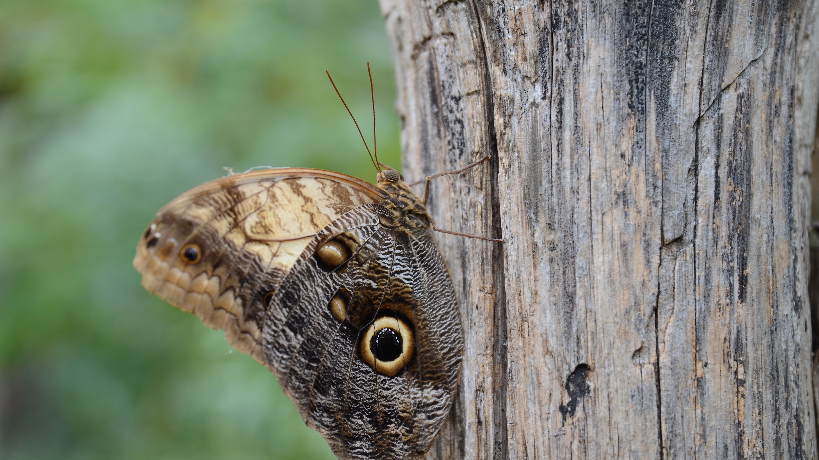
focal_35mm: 92
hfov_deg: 23.2
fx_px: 1998
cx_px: 410
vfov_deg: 13.2
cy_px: 247
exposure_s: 1/160
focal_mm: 58
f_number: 4
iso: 250
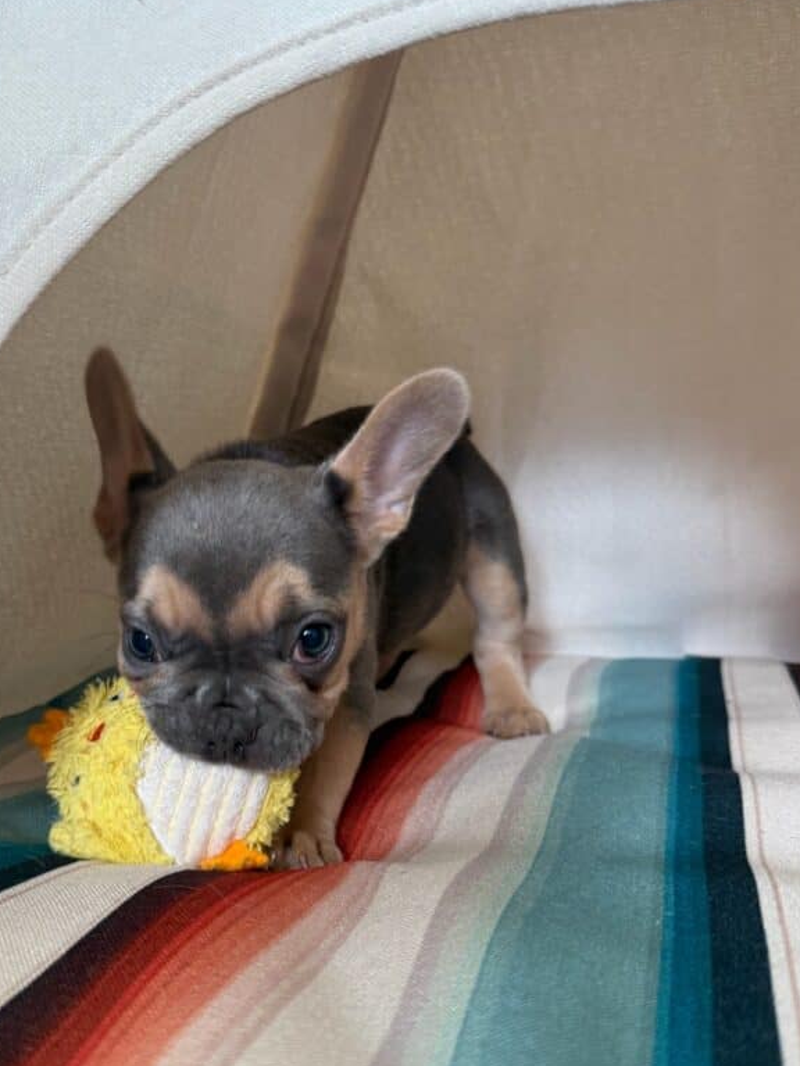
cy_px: 607
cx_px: 279
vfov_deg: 56.6
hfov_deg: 43.7
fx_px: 986
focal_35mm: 32
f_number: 1.78
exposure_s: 1/120
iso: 200
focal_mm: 6.76
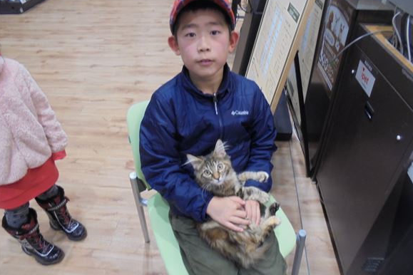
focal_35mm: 28
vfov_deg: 46.4
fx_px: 321
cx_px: 210
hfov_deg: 65.5
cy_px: 139
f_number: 3.5
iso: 200
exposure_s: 1/30
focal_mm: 4.6
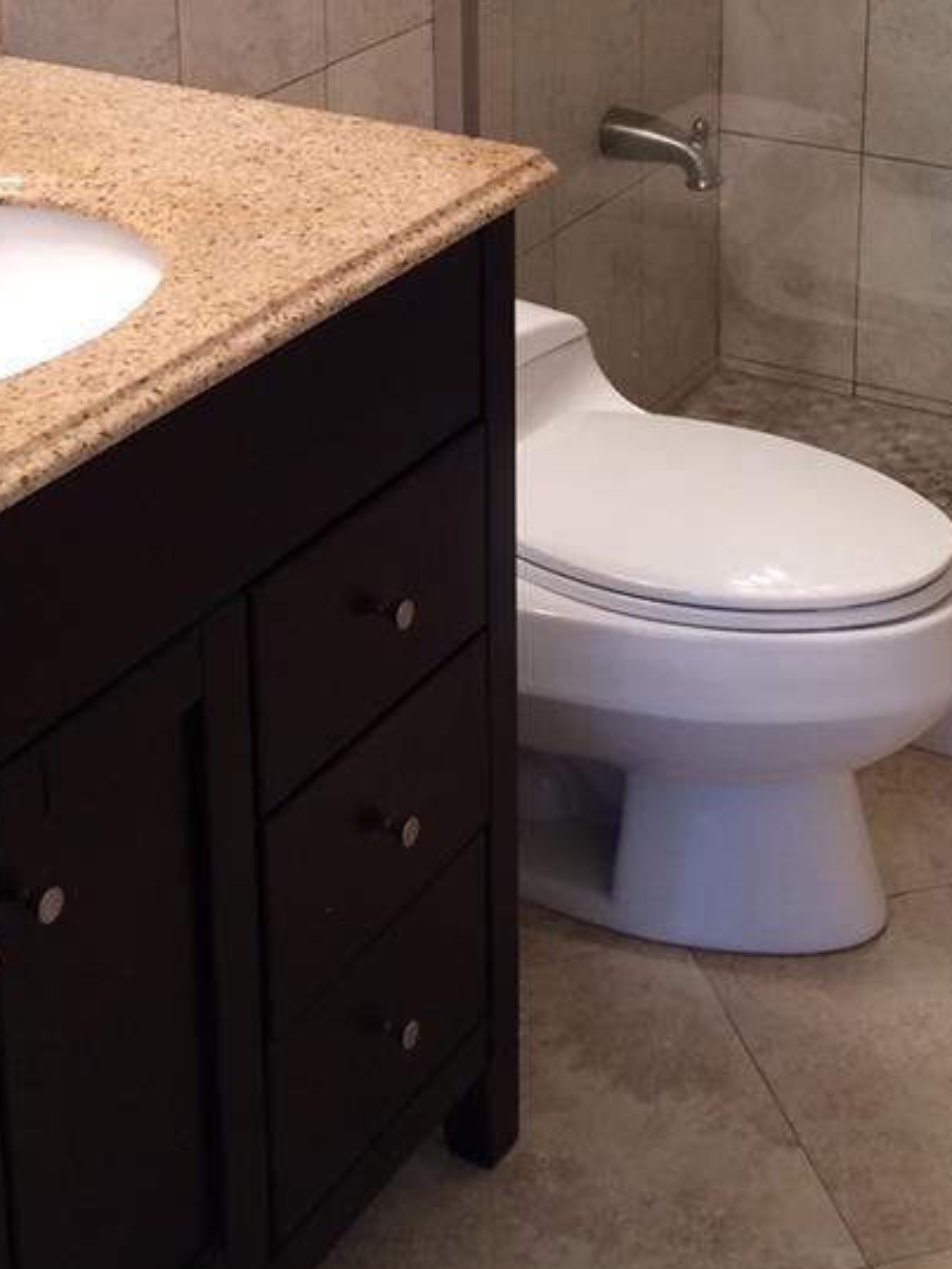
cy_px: 111
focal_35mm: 67
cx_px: 557
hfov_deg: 21.9
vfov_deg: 27.8
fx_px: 2456
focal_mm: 4.12
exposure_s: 1/30
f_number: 2.2
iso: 80
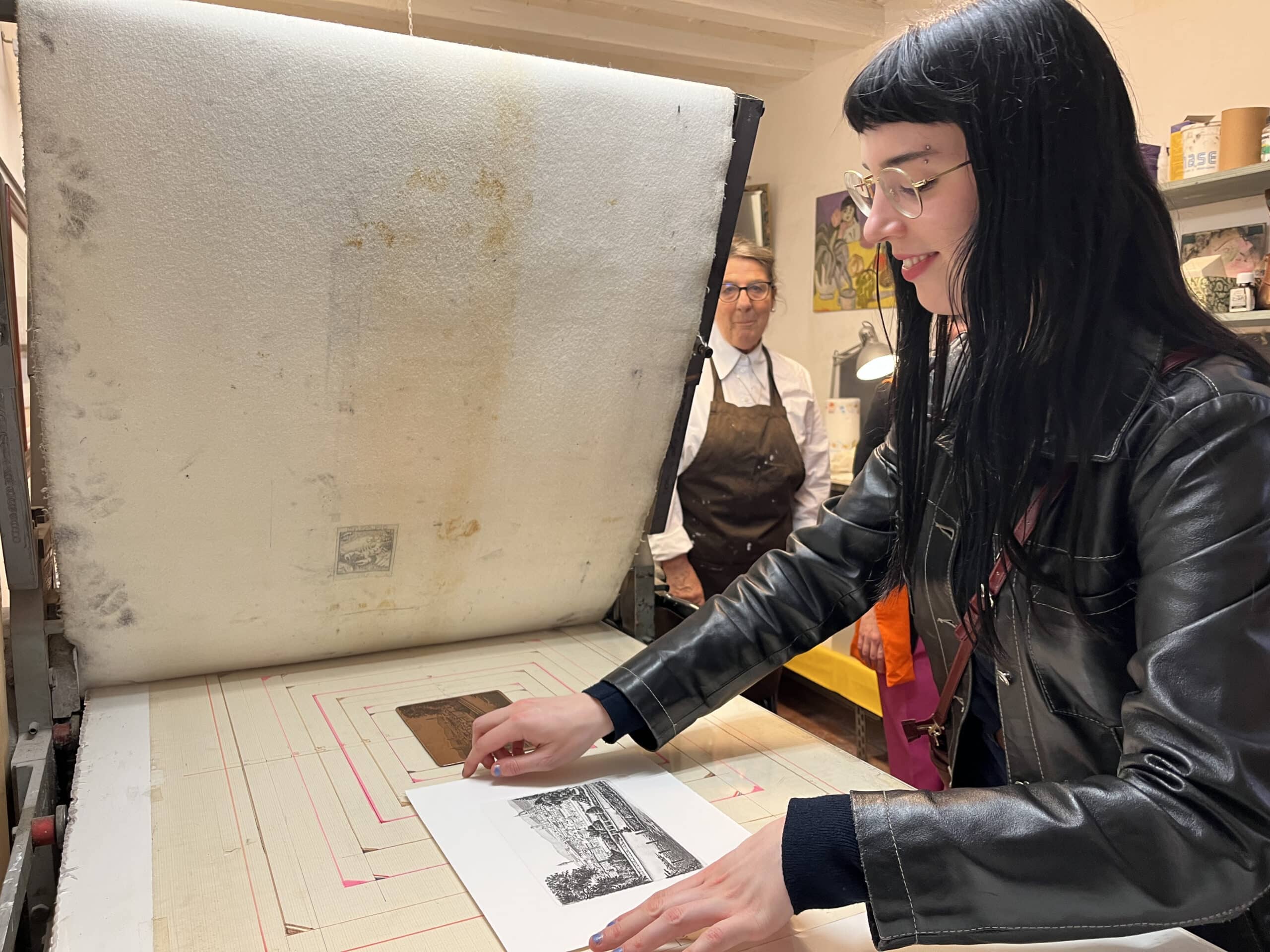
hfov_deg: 67.3
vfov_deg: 53.1
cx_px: 635
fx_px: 954
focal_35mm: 26
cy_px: 476
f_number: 1.6
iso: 80
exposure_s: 1/50
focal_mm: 5.1
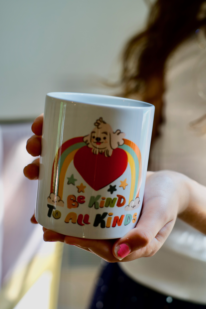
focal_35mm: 50
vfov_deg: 39.6
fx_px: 429
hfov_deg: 27.0
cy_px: 154
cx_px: 103
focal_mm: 50
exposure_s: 1/60
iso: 320
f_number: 4
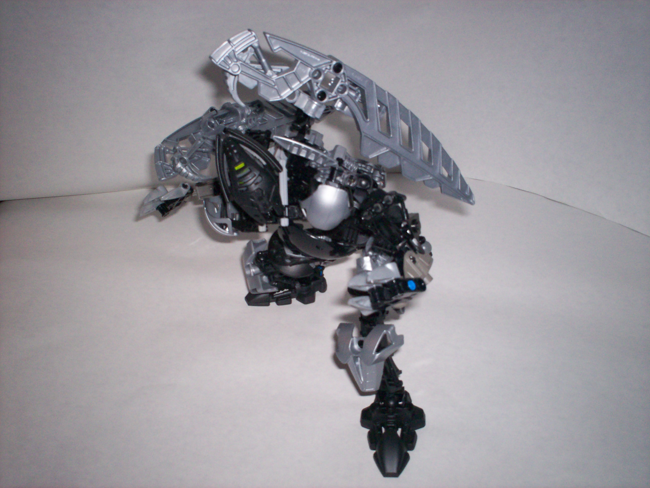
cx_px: 325
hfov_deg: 51.4
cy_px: 244
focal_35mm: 36
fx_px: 676
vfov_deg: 39.7
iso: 140
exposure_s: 1/60
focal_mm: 6
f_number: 4.5
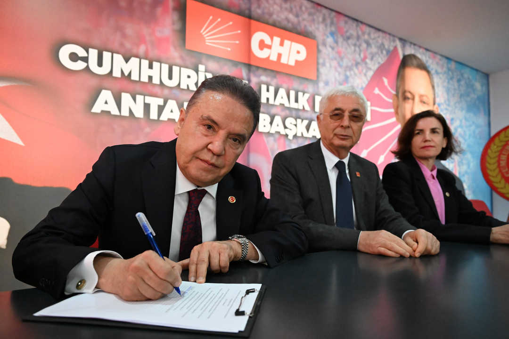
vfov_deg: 53.1
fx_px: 339
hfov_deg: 73.7
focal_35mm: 24
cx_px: 254
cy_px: 170
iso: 10000
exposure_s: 1/320
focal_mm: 24
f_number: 4
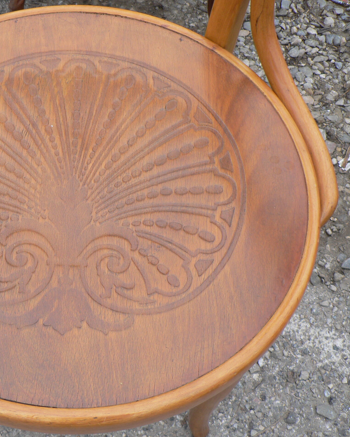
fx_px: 609
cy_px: 219
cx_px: 59
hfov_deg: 31.1
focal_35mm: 47
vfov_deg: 39.5
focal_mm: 6
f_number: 2.8
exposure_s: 1/100
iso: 80
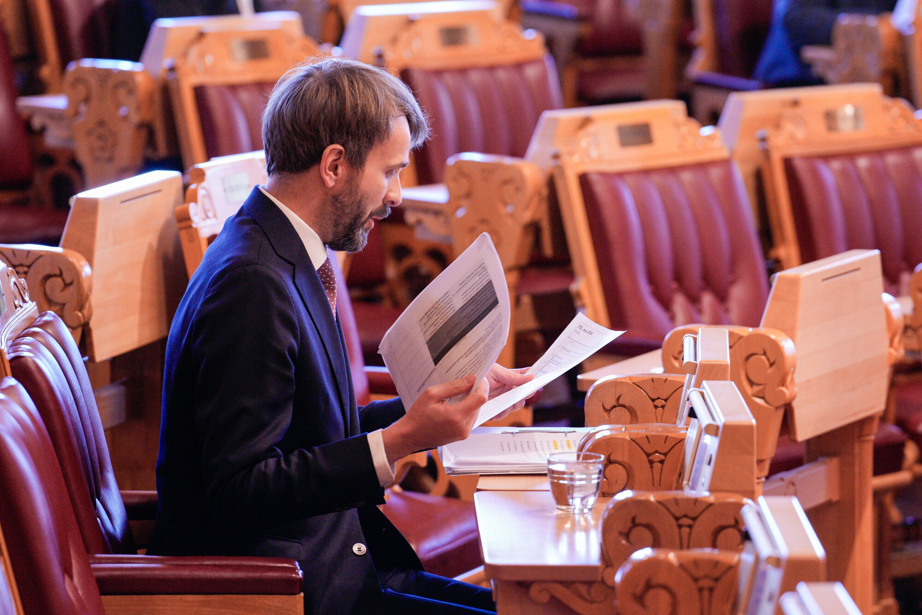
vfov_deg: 6.6
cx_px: 461
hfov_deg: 9.9
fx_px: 5301
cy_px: 308
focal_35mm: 207
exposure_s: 1/320
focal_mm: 138
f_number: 2.8
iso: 2000
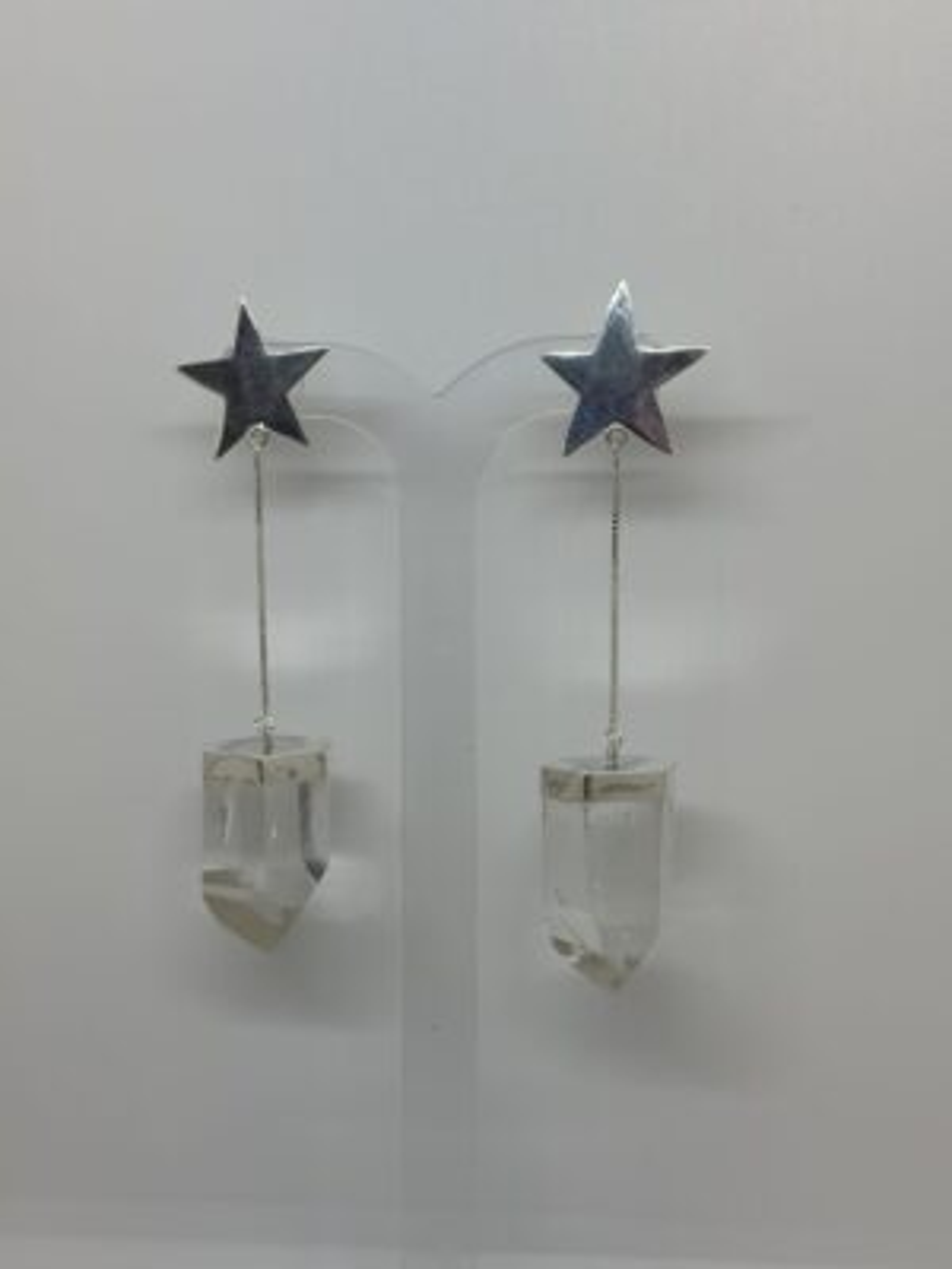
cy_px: 634
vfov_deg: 39.7
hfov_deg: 30.3
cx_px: 476
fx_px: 1760
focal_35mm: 48
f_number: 1.78
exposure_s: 1/642
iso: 80
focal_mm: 6.86
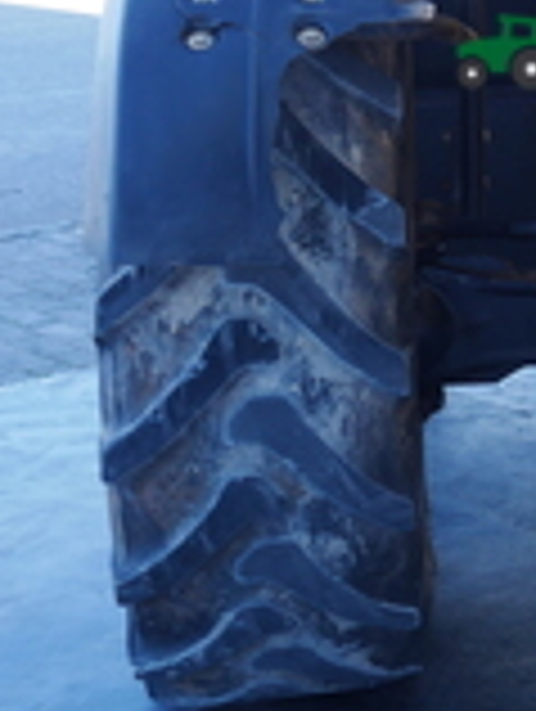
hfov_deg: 13.5
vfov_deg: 18.5
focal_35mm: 104
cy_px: 54
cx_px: 795
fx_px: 2141
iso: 200
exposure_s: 1/200
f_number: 3.6
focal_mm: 15
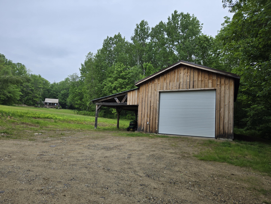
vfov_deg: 56.8
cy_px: 105
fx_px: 188
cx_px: 131
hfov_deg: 71.6
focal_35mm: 24
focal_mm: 5.4
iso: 25
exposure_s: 1/334
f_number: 1.8
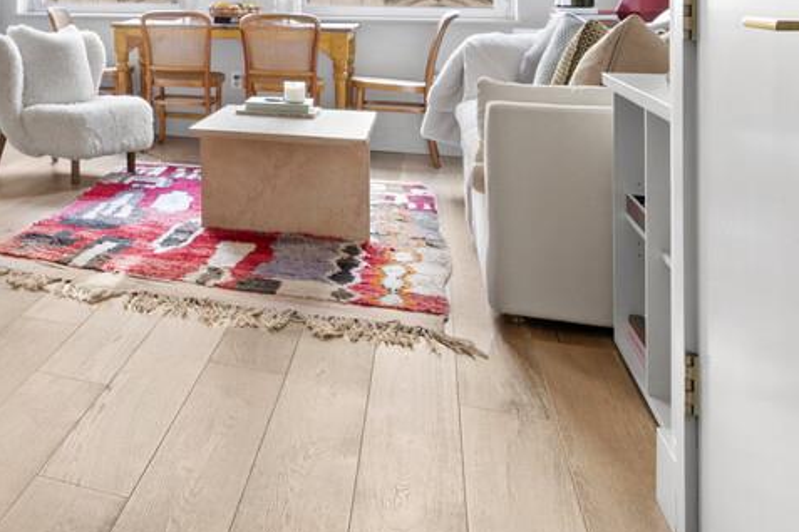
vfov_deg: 28.4
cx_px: -142
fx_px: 976
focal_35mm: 44
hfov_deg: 35.7
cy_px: -15
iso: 400
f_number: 11
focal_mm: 14
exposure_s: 6
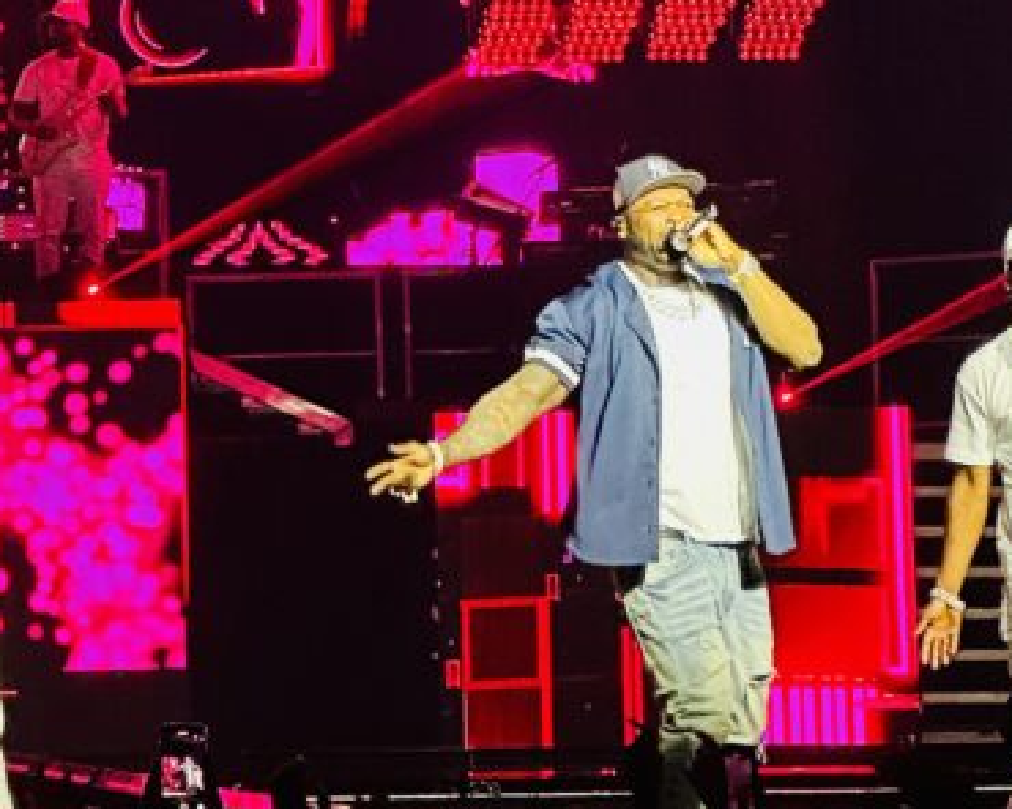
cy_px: -459
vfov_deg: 7.3
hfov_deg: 9.3
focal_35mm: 208
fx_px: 6230
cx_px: 394
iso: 250
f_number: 2.8
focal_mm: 9
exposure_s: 1/77
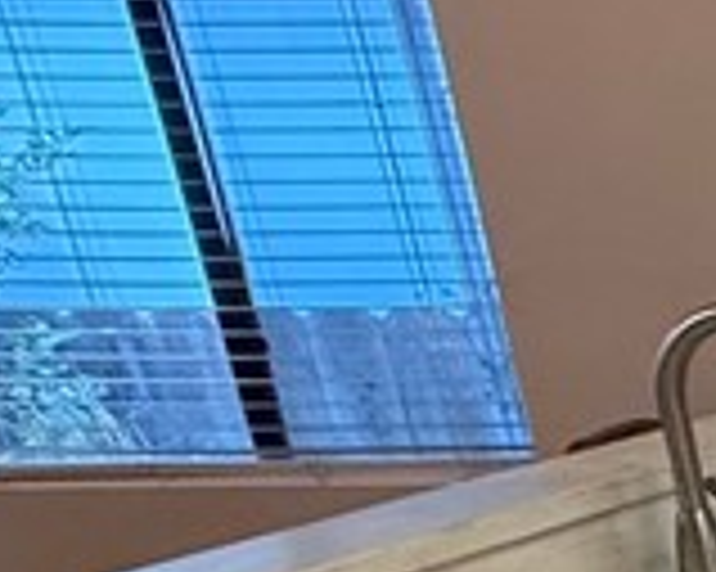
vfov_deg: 16.8
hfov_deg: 12.3
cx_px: 2026
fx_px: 1864
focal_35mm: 88
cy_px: 662
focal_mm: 2.22
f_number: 2.2
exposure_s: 1/60
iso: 500
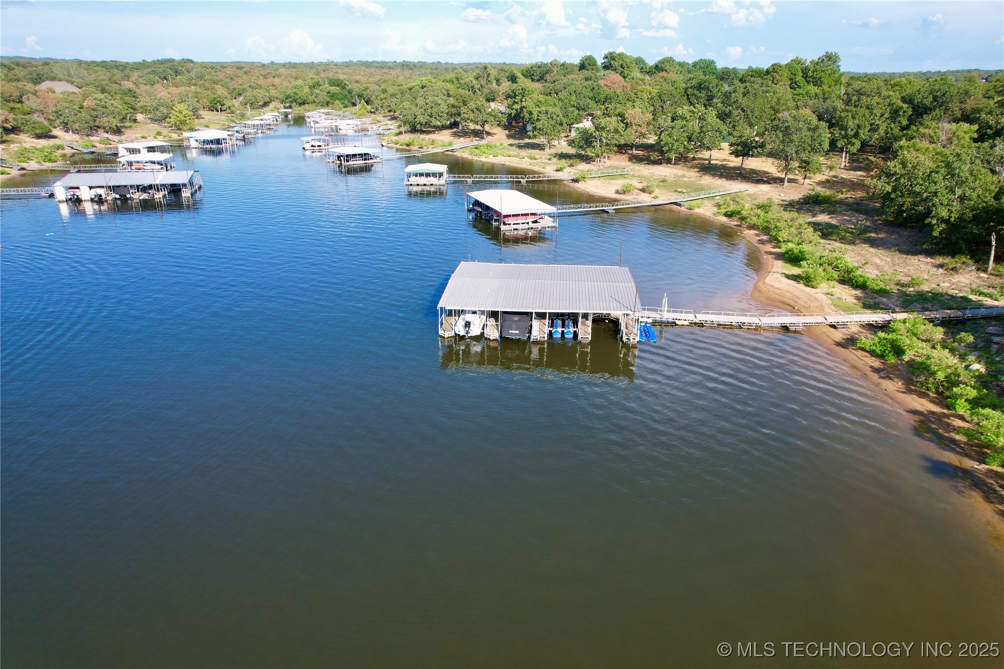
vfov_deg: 57.2
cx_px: 502
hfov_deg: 78.6
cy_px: 334
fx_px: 613
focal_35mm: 22
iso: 100
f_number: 2.8
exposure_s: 1/800
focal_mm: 8.38
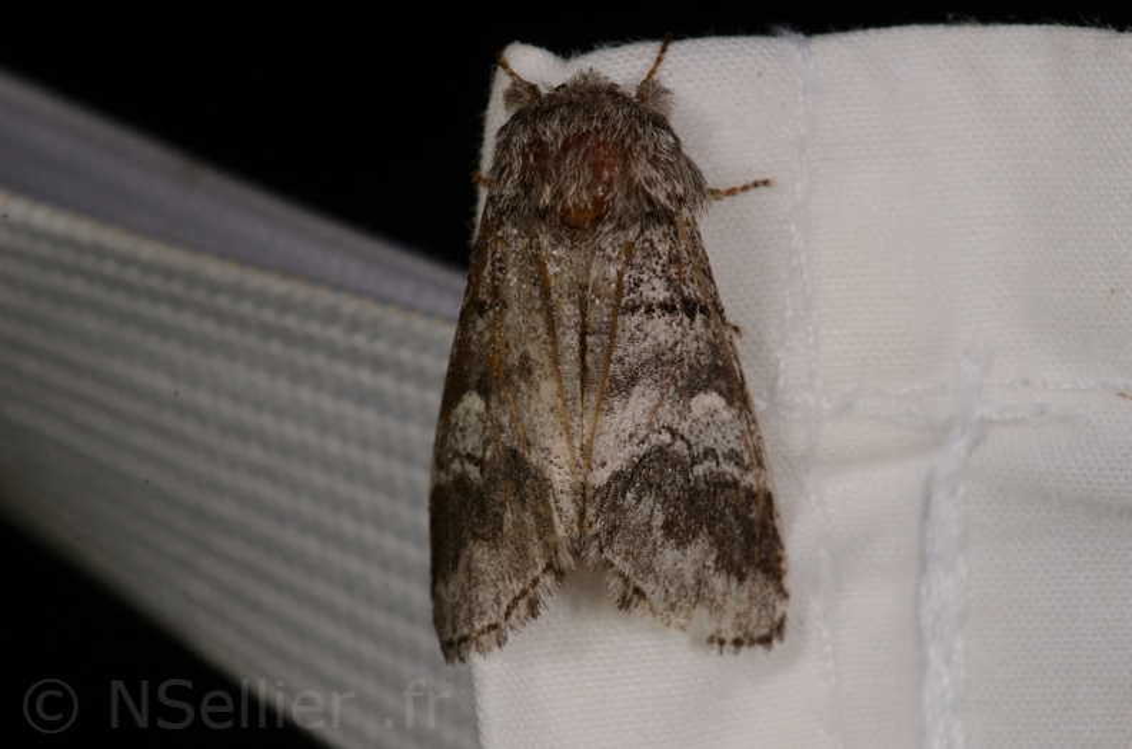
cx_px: 566
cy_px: 374
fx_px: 4000
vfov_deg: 10.7
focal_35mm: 128
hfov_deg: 16.1
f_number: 25
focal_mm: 85
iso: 100
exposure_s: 1/60
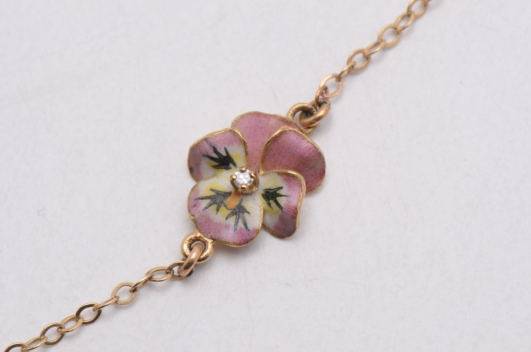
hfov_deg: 16.1
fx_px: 1877
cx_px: 266
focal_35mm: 128
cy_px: 176
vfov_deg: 10.7
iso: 200
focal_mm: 85
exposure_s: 1/125
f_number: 18
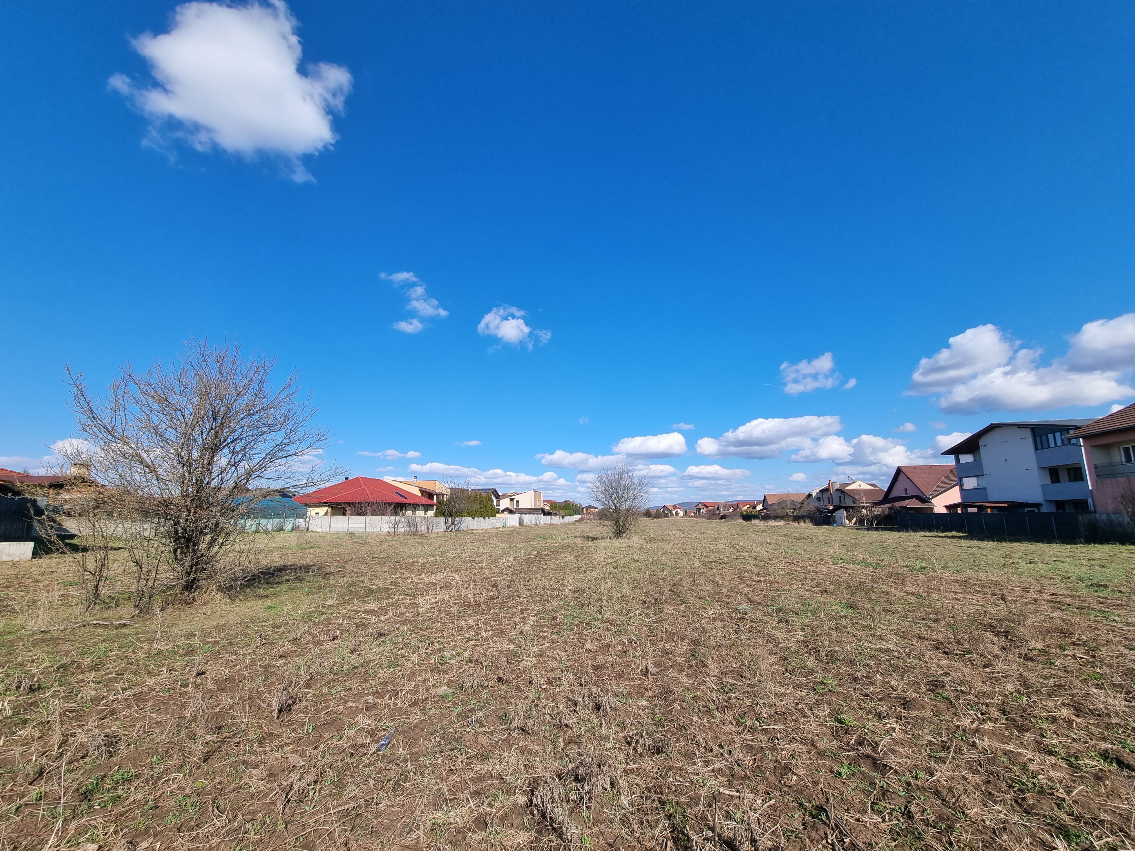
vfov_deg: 89.9
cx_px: 568
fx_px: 426
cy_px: 426
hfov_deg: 106.2
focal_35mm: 13
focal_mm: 2.2
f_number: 2.2
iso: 50
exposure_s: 1/1800
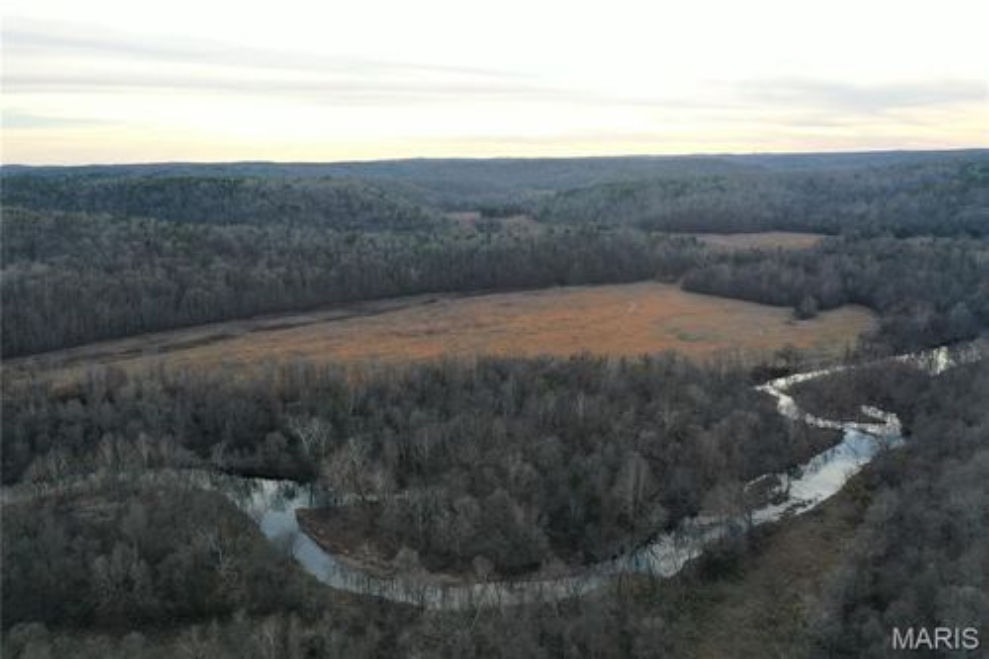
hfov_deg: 65.5
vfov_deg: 46.4
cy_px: 330
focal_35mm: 28
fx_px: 769
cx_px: 494
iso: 100
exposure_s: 1/160
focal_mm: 10.26
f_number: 4.5
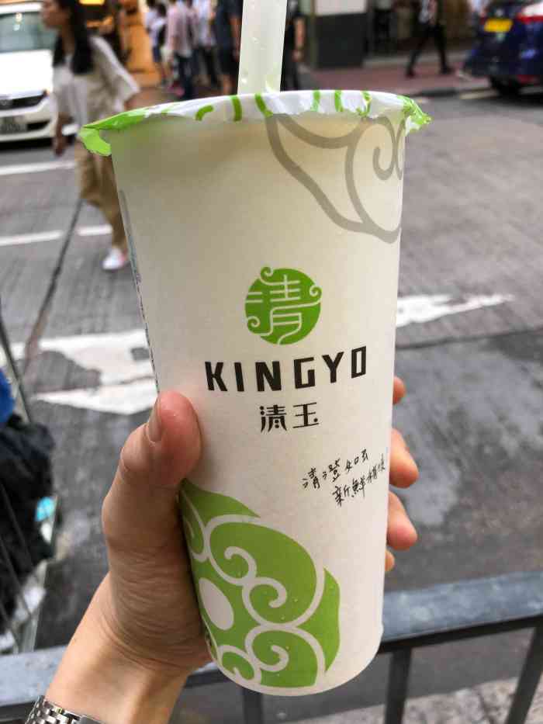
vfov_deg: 63.4
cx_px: 272
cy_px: 362
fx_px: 585
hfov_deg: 49.8
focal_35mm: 28
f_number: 1.8
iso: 40
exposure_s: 1/33
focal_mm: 4
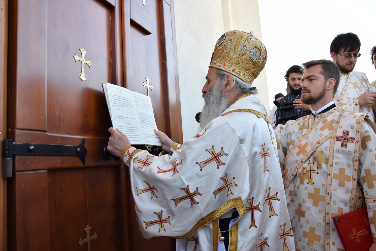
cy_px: 126
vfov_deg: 47.9
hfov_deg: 67.4
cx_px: 188
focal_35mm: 27
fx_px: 282
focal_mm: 18
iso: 160
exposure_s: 1/100
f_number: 5
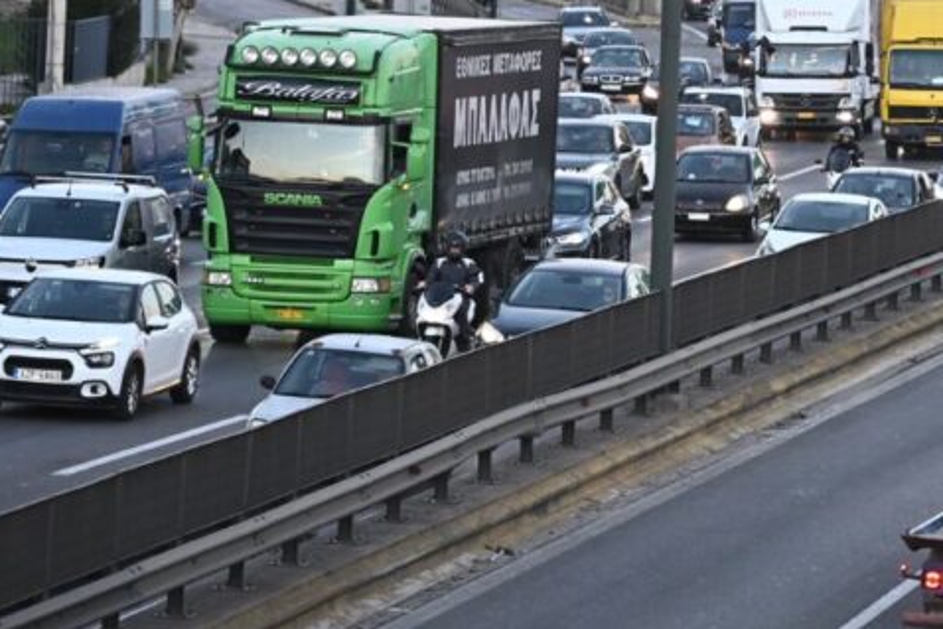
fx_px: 6734
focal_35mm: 257
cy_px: 42
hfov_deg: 8.0
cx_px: 911
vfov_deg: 5.3
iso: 1100
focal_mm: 120
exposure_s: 1/250
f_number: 4.5
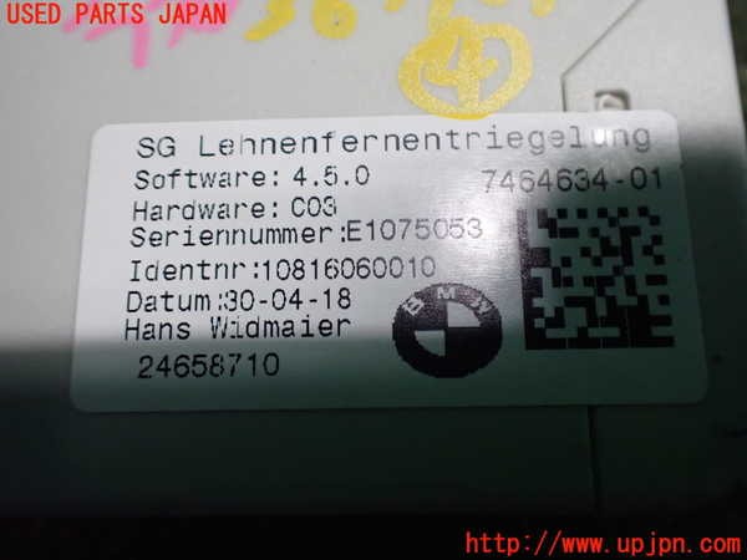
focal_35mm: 30
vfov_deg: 46.8
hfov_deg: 60.0
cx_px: 374
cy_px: 280
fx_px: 647
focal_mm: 5.4
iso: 800
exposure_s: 1/100
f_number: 2.3
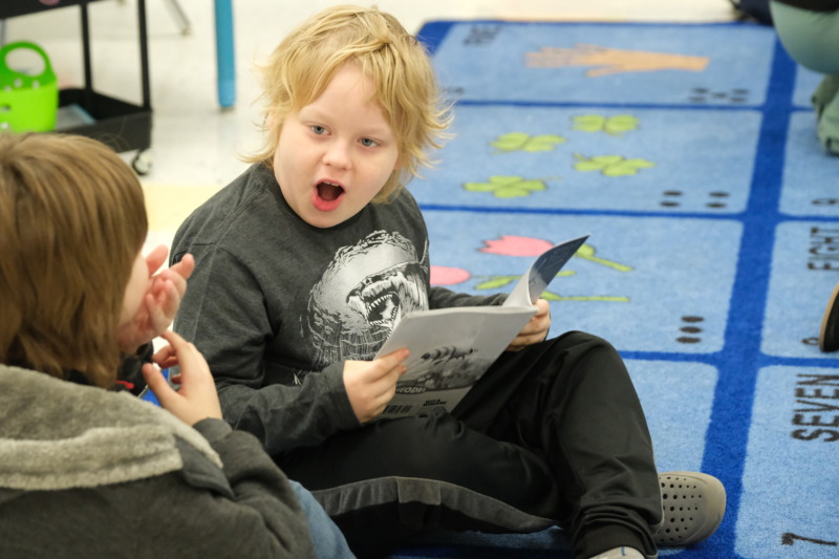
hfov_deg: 16.9
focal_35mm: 121
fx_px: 2819
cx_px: 420
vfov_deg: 11.3
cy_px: 280
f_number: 4
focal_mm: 80.4
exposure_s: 1/250
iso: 6400
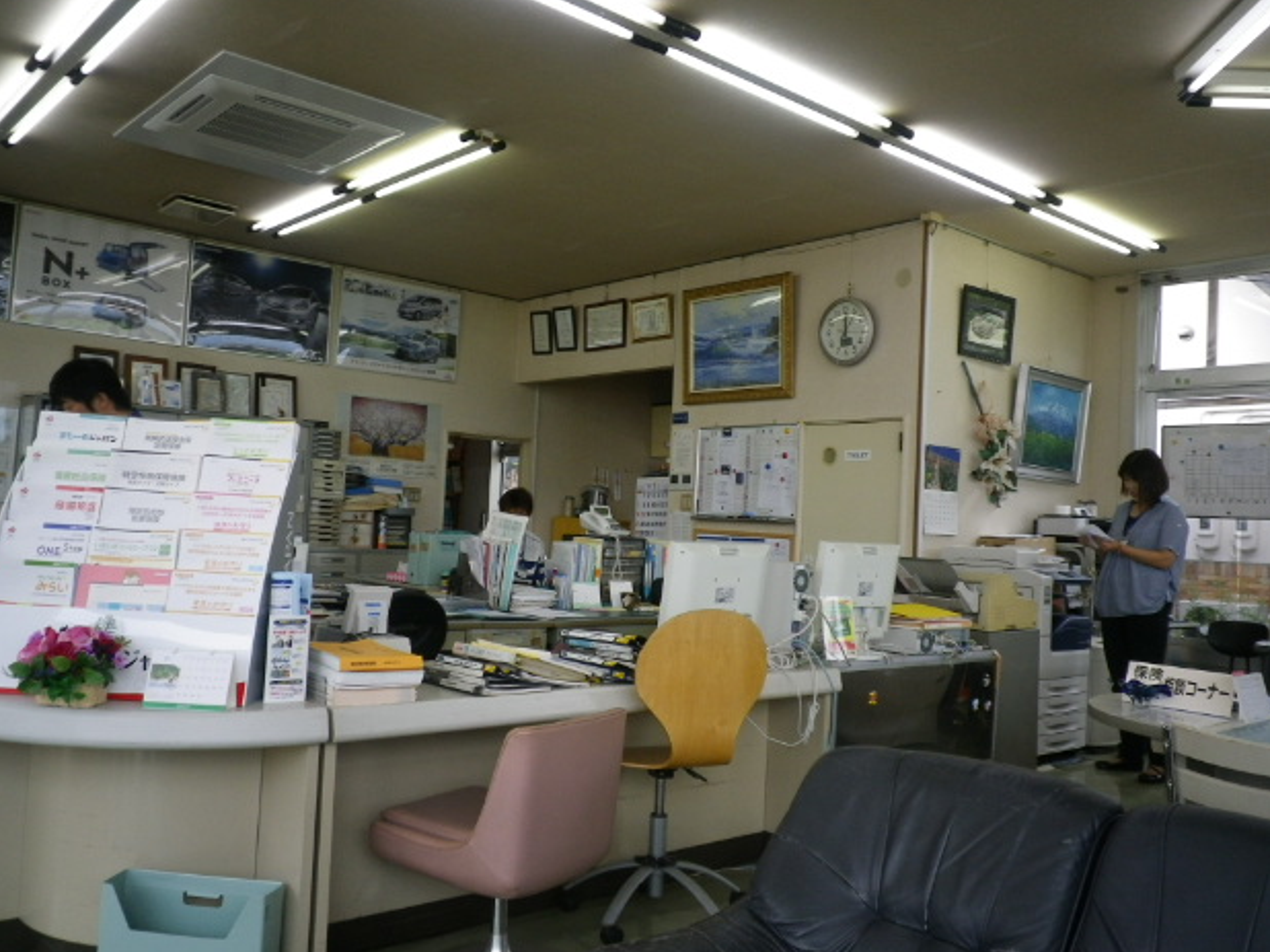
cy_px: 463
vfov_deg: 48.2
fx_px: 1064
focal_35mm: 29
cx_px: 641
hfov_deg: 61.7
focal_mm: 5.05
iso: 125
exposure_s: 1/100
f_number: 3.5
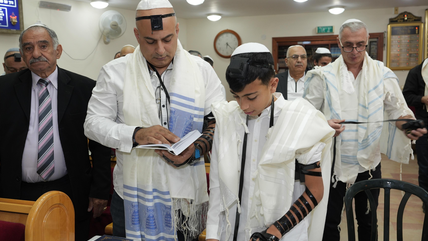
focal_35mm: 35
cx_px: 216
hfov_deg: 56.6
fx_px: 397
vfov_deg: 33.7
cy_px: 120
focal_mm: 33
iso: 640
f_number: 5
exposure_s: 1/50
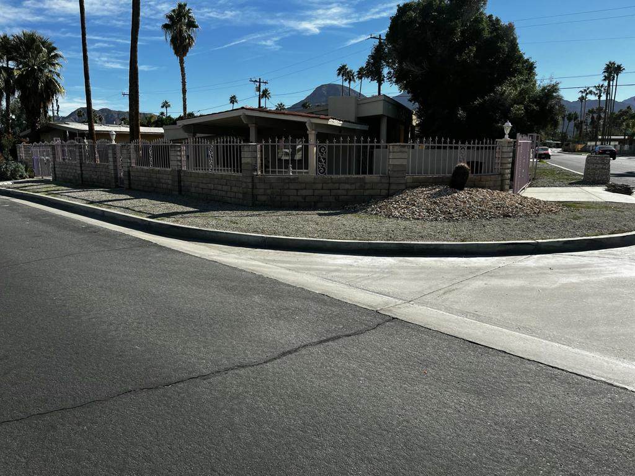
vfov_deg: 53.1
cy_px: 238
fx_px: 477
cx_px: 318
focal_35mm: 26
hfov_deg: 67.3
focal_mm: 5.1
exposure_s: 1/4149
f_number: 1.6
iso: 50
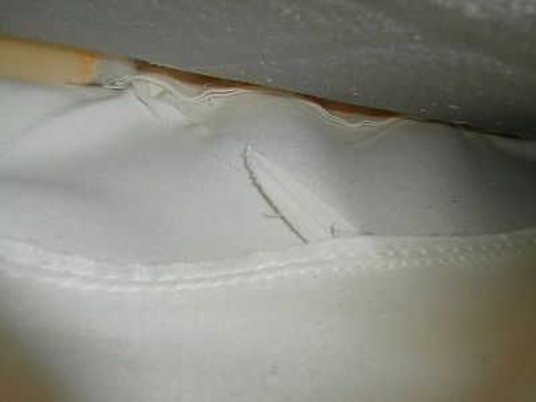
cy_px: 201
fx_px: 372
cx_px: 268
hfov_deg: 71.6
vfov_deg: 56.8
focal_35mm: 24
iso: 200
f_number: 3
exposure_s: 1/30
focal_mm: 4.2
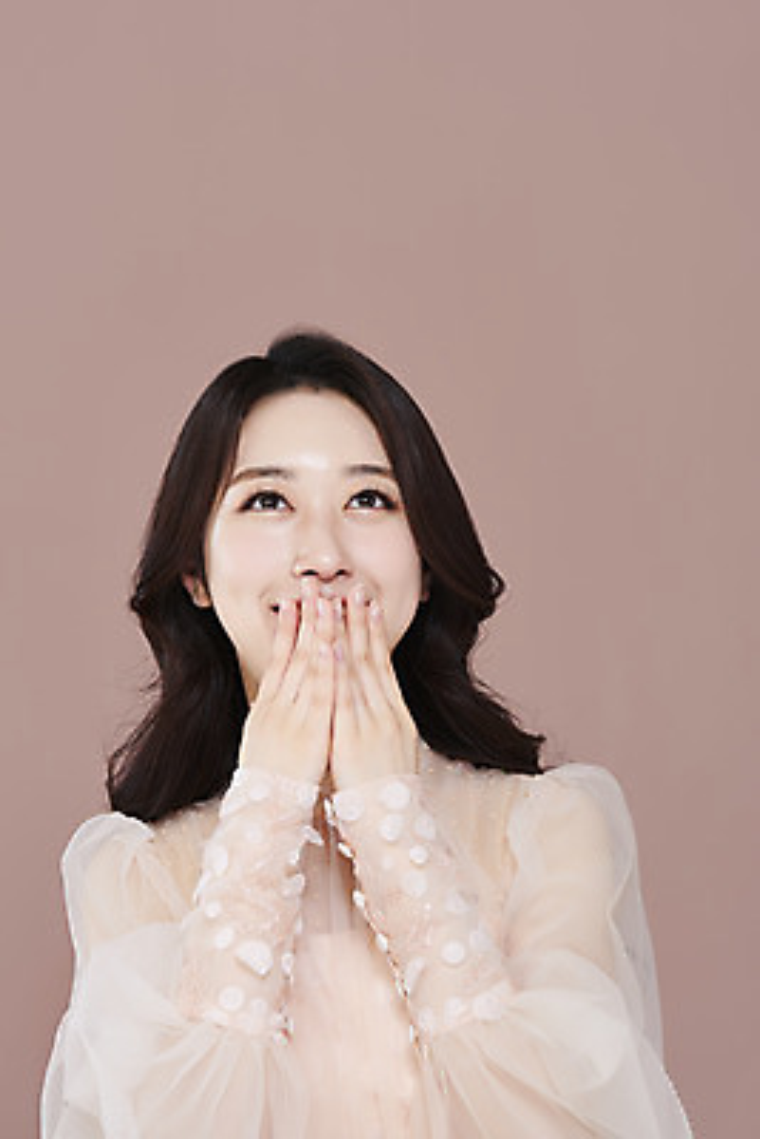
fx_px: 3322
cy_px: 570
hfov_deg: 13.1
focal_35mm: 105
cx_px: 380
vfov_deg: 19.4
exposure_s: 1/125
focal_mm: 105
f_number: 11
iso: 64
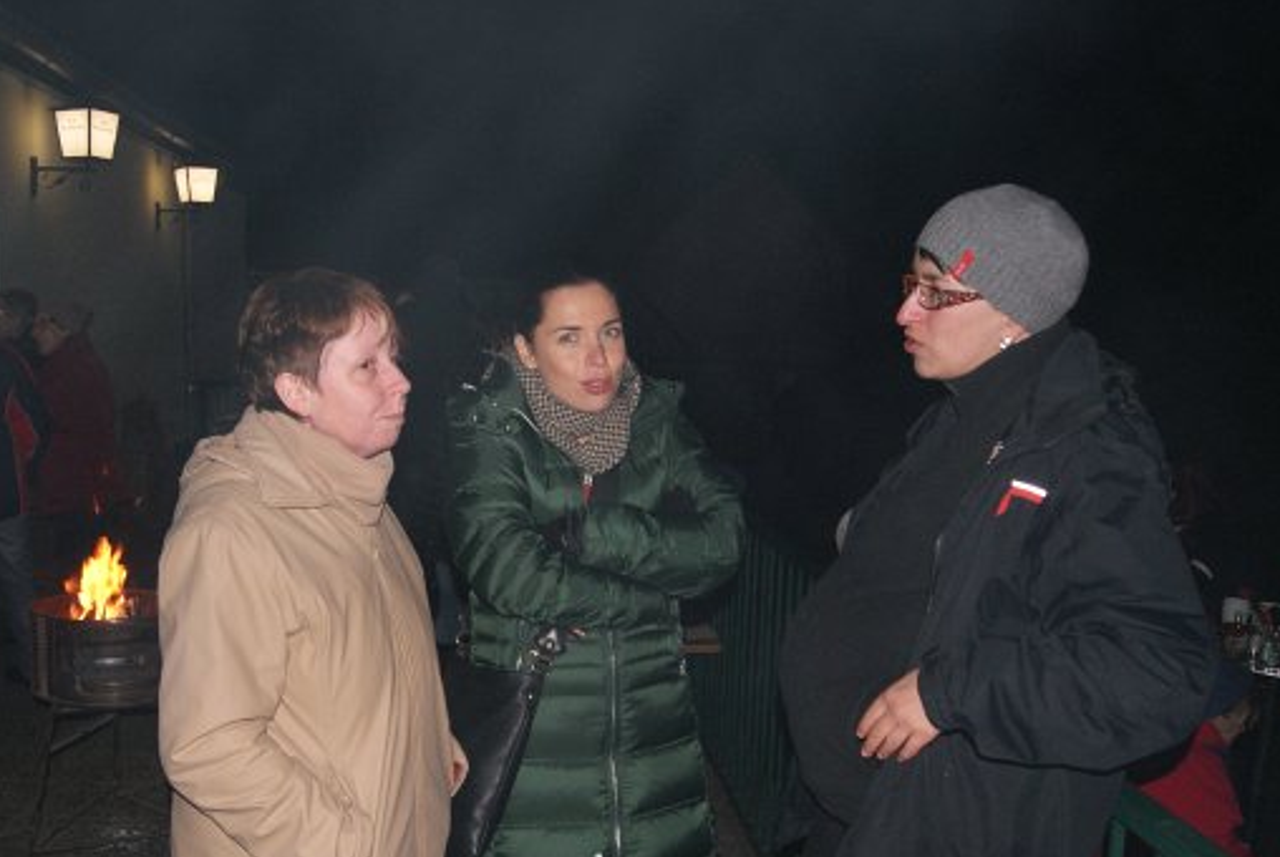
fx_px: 1210
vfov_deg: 38.9
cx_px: 517
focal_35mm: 34
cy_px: 489
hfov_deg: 55.4
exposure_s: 1/60
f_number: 5.6
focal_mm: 18
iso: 400
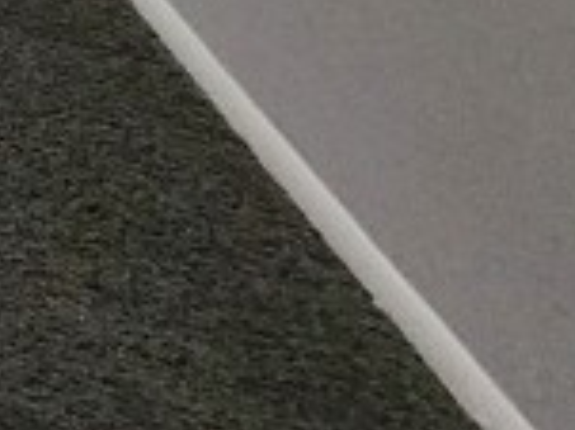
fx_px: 1461
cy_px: -814
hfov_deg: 10.3
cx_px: -1321
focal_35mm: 88
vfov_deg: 11.3
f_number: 2.2
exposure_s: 1/60
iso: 200
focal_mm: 1.74
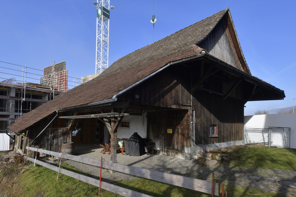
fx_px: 164
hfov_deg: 84.0
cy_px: 98
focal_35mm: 20
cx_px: 148
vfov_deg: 61.9
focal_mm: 20
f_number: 22
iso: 400
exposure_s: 1/125
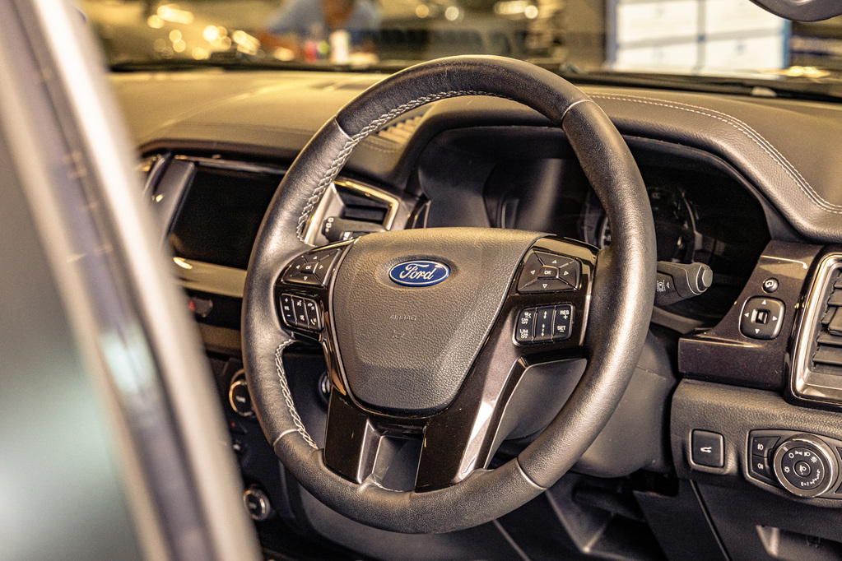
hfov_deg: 33.4
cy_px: 280
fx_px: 1403
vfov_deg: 22.6
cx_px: 421
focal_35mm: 60
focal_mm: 60
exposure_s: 1/125
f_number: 5
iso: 1600
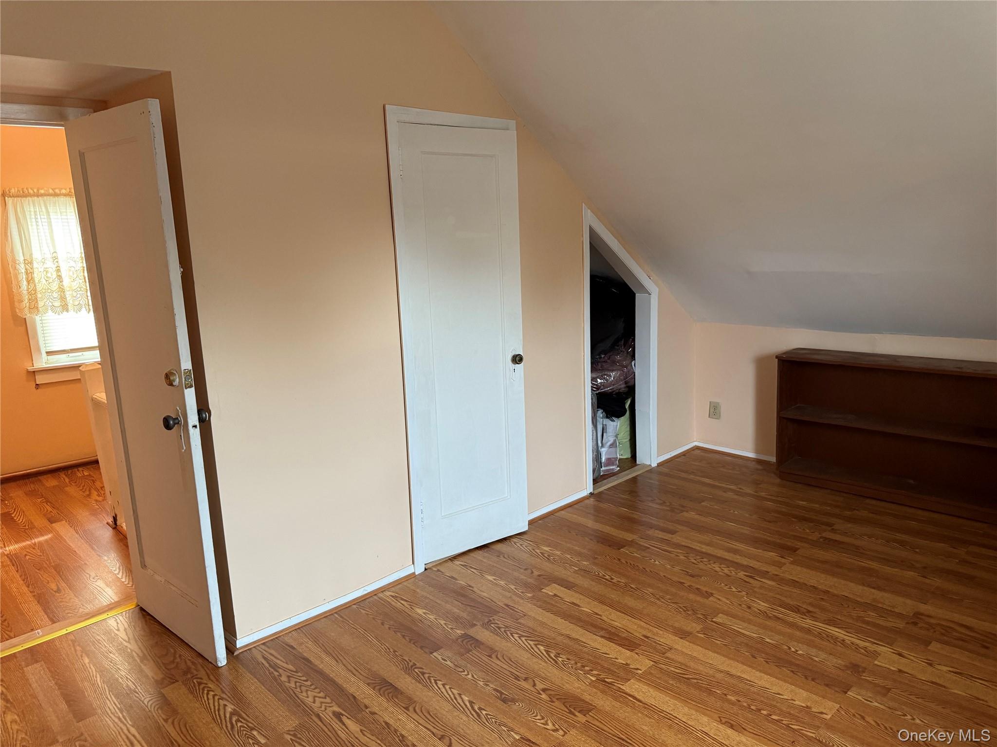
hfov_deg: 71.6
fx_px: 691
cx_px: 498
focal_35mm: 24
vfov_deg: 56.8
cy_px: 374
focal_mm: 6.76
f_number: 1.78
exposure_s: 1/60
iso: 320
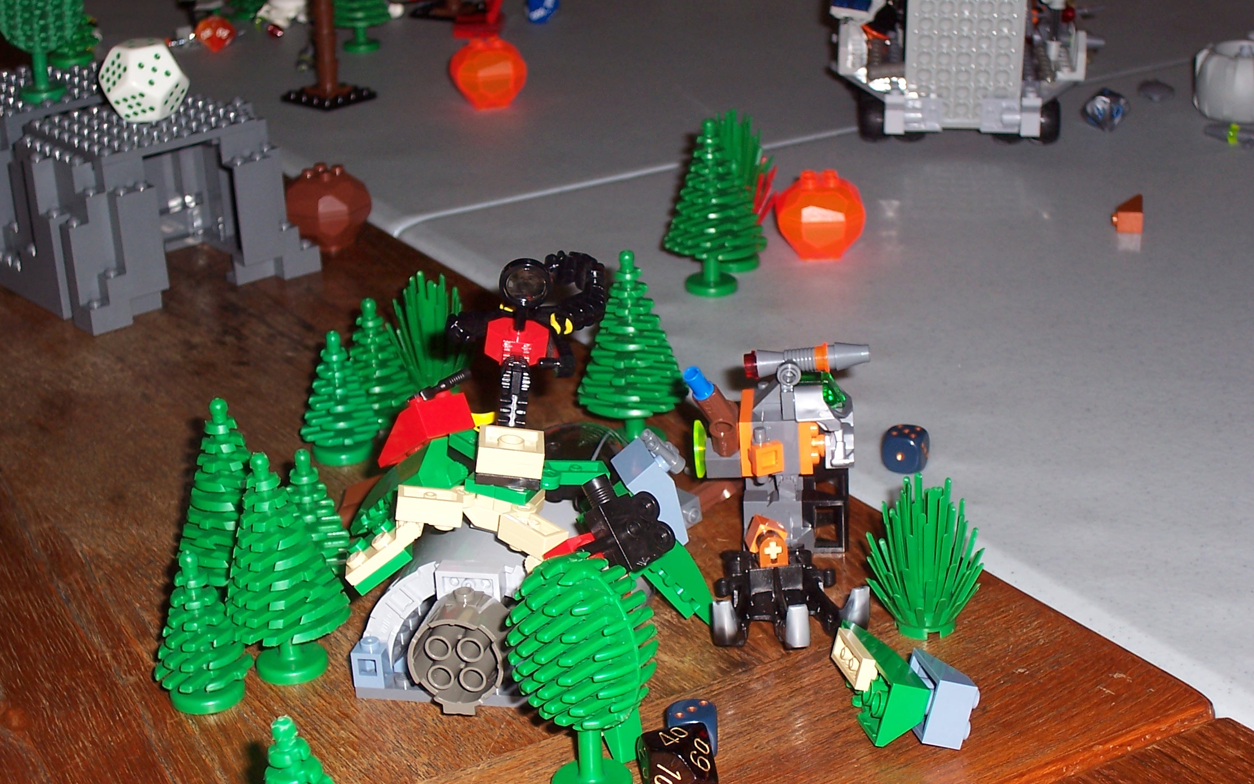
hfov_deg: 29.0
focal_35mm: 71
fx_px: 2427
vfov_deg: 18.3
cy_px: 470
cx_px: 632
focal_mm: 10.8
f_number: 4
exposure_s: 1/90
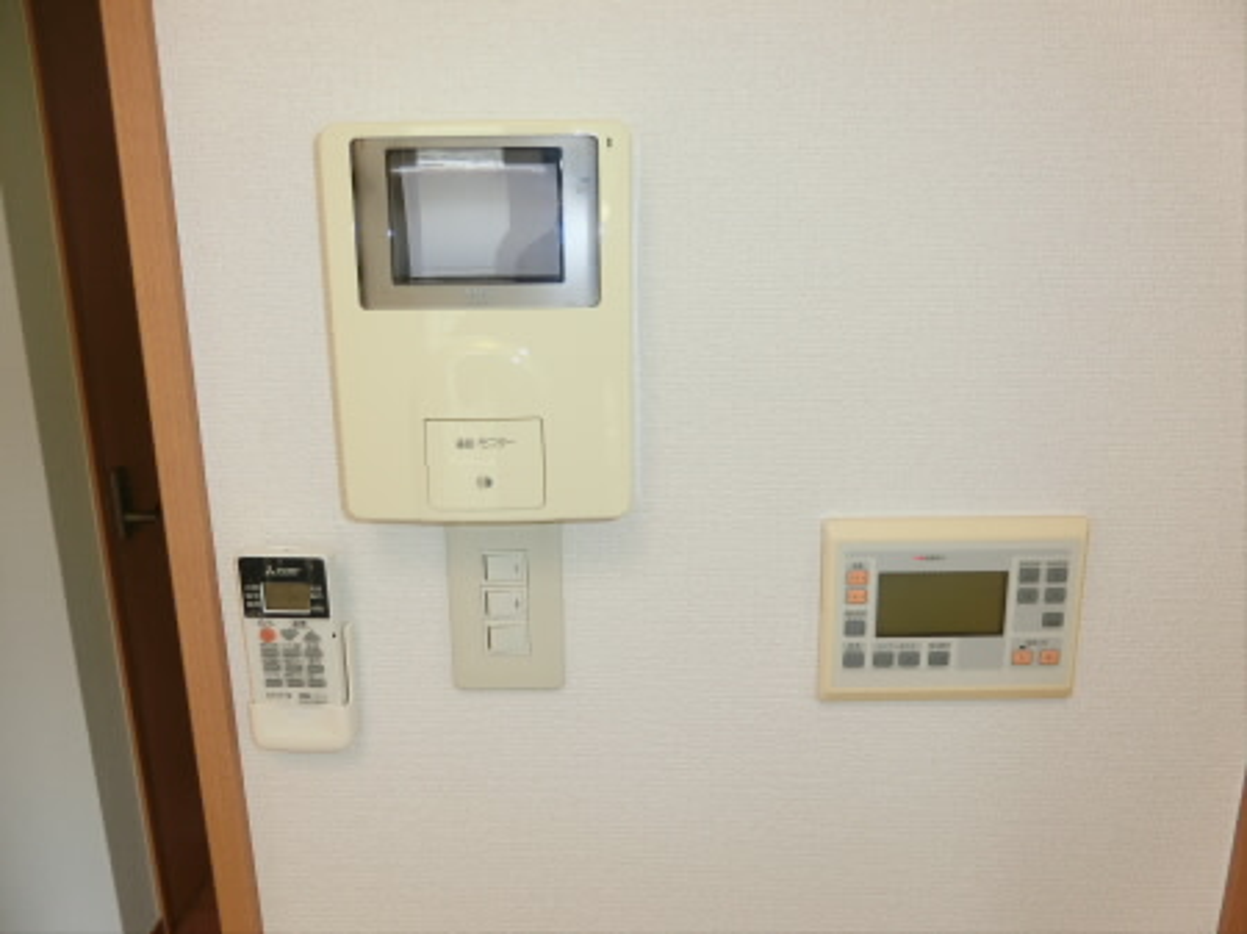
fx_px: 900
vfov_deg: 54.8
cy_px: 467
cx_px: 624
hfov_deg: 69.4
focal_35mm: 25
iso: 160
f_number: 2.8
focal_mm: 5.4
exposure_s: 1/125
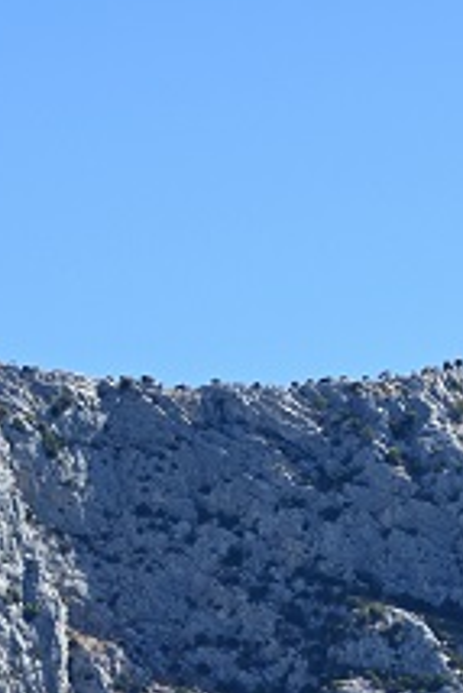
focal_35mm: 327
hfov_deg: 4.2
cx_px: -5
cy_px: 1541
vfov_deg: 6.1
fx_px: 6298
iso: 100
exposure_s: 1/500
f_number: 4.5
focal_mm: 70
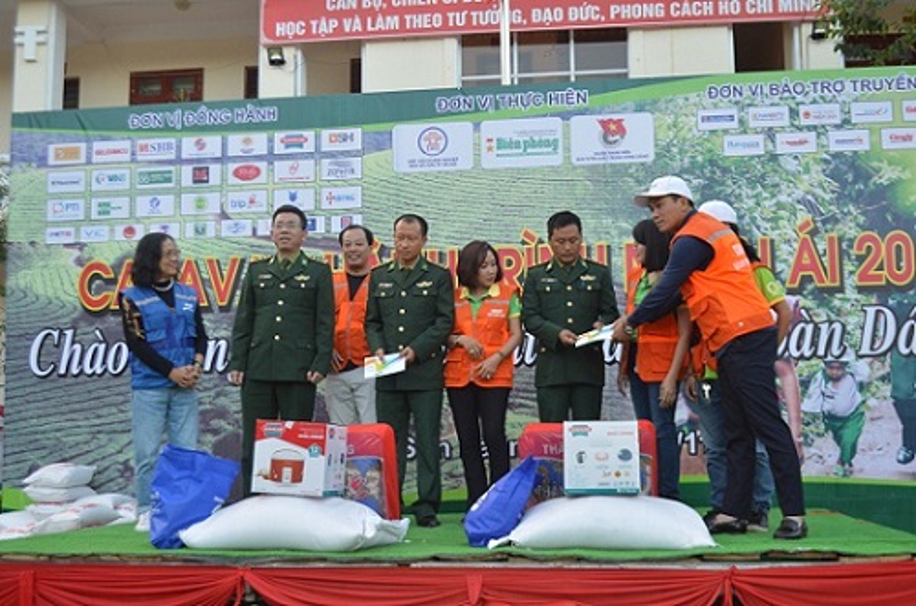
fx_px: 1066
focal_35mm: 42
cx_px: 458
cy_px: 303
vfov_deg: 31.7
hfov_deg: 46.5
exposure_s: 1/125
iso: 400
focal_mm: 28
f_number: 4.5
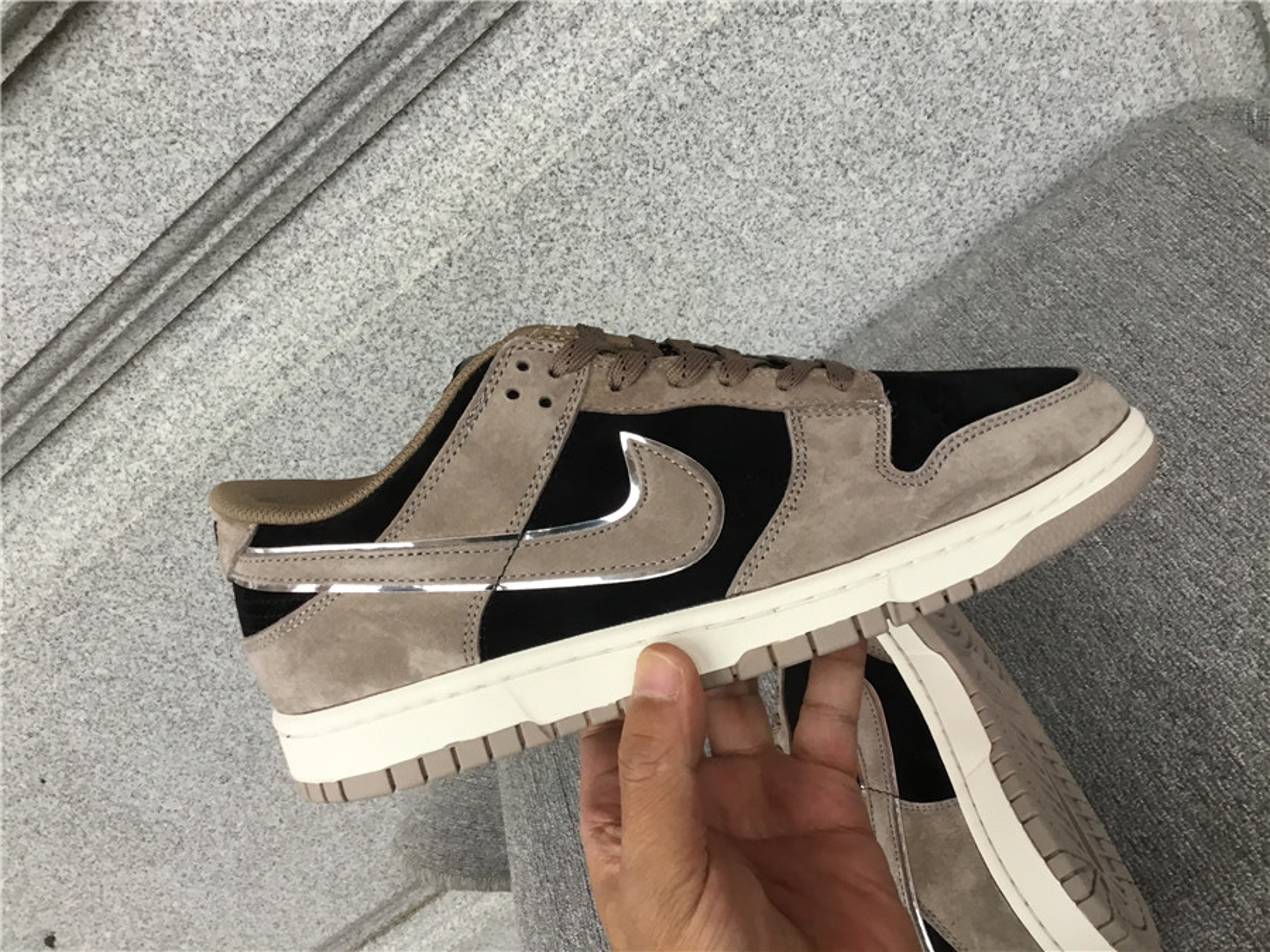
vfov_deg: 45.4
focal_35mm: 31
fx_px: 1137
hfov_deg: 58.4
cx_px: 635
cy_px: 476
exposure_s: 1/33
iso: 40
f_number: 2.4
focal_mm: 3.3
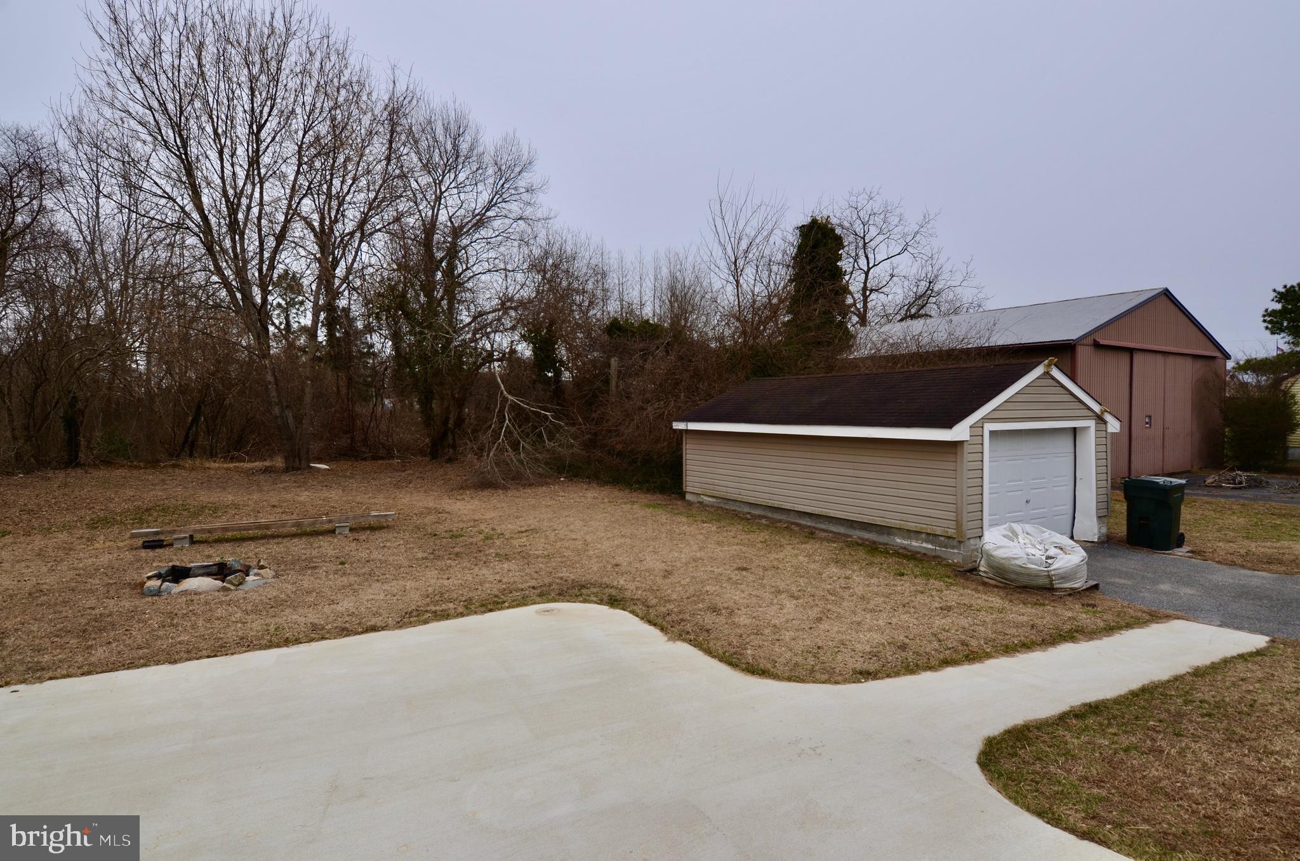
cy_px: 430
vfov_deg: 36.7
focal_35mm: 36
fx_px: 1297
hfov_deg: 53.2
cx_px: 650
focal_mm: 24
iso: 100
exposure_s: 1/250
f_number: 8
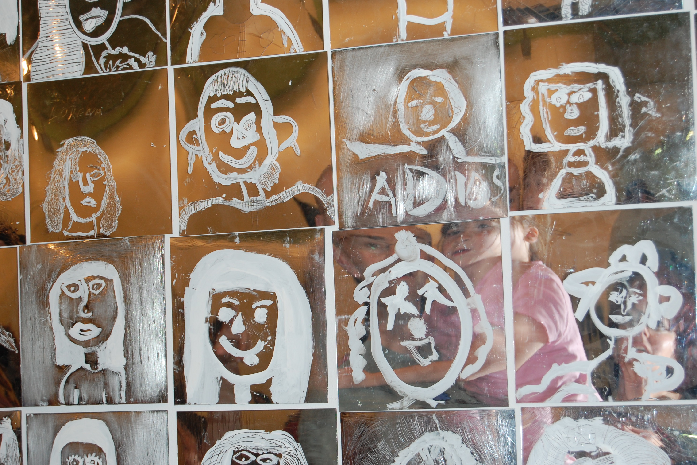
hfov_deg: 24.3
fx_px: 1617
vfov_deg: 16.4
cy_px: 234
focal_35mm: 84
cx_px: 345
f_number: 5.6
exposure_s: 1/60
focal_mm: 55
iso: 400
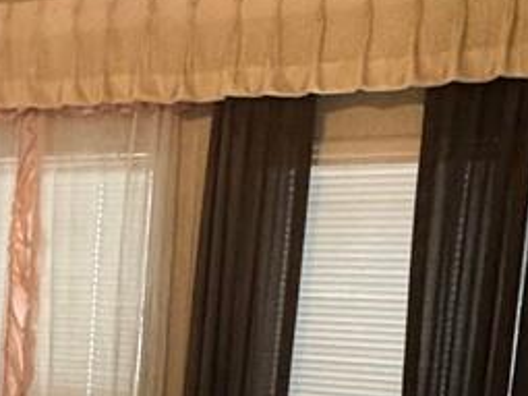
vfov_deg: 15.8
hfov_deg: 19.5
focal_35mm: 88
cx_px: -261
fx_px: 1342
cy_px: 533
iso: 800
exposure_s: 1/60
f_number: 2.2
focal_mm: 2.22
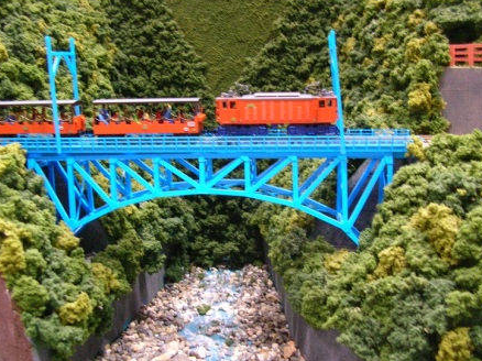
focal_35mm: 40
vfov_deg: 35.9
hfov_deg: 46.8
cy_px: 181
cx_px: 251
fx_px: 557
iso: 186
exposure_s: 1/6.1
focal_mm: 5.8
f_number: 2.8
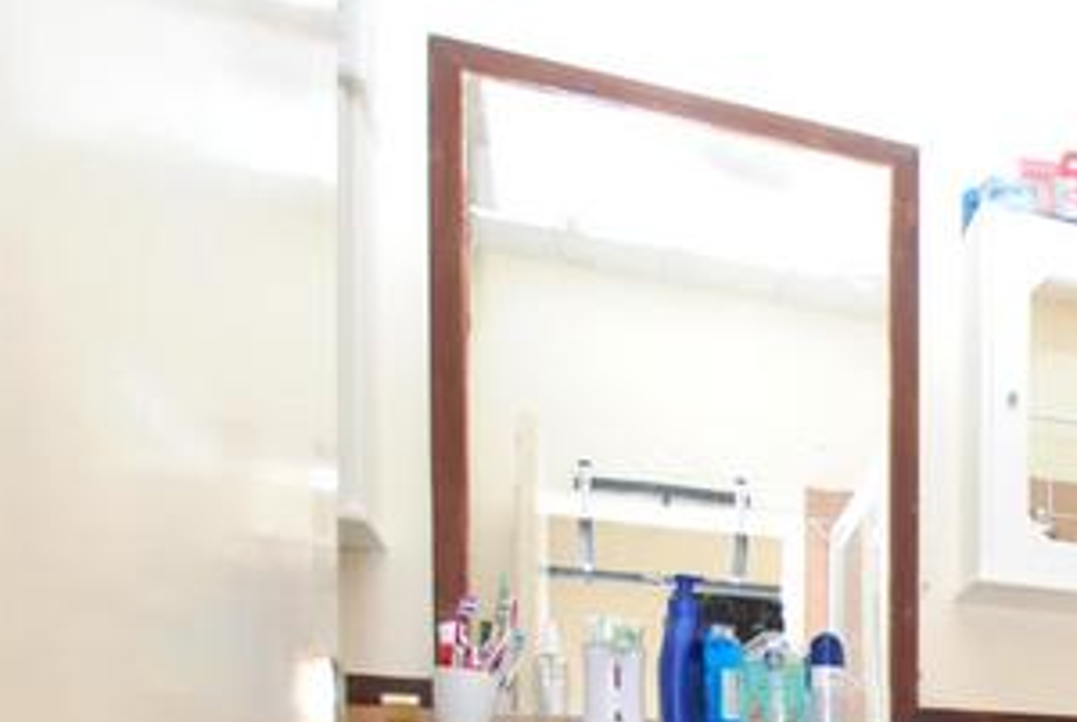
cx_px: 1170
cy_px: 957
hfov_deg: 39.9
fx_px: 1198
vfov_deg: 27.5
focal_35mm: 40
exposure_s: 1/60
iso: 200
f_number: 4
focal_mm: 10
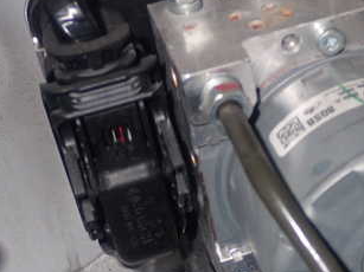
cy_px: 174
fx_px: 967
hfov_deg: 21.2
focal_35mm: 92
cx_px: 256
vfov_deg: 16.0
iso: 500
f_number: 9
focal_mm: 8.4
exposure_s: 1/50
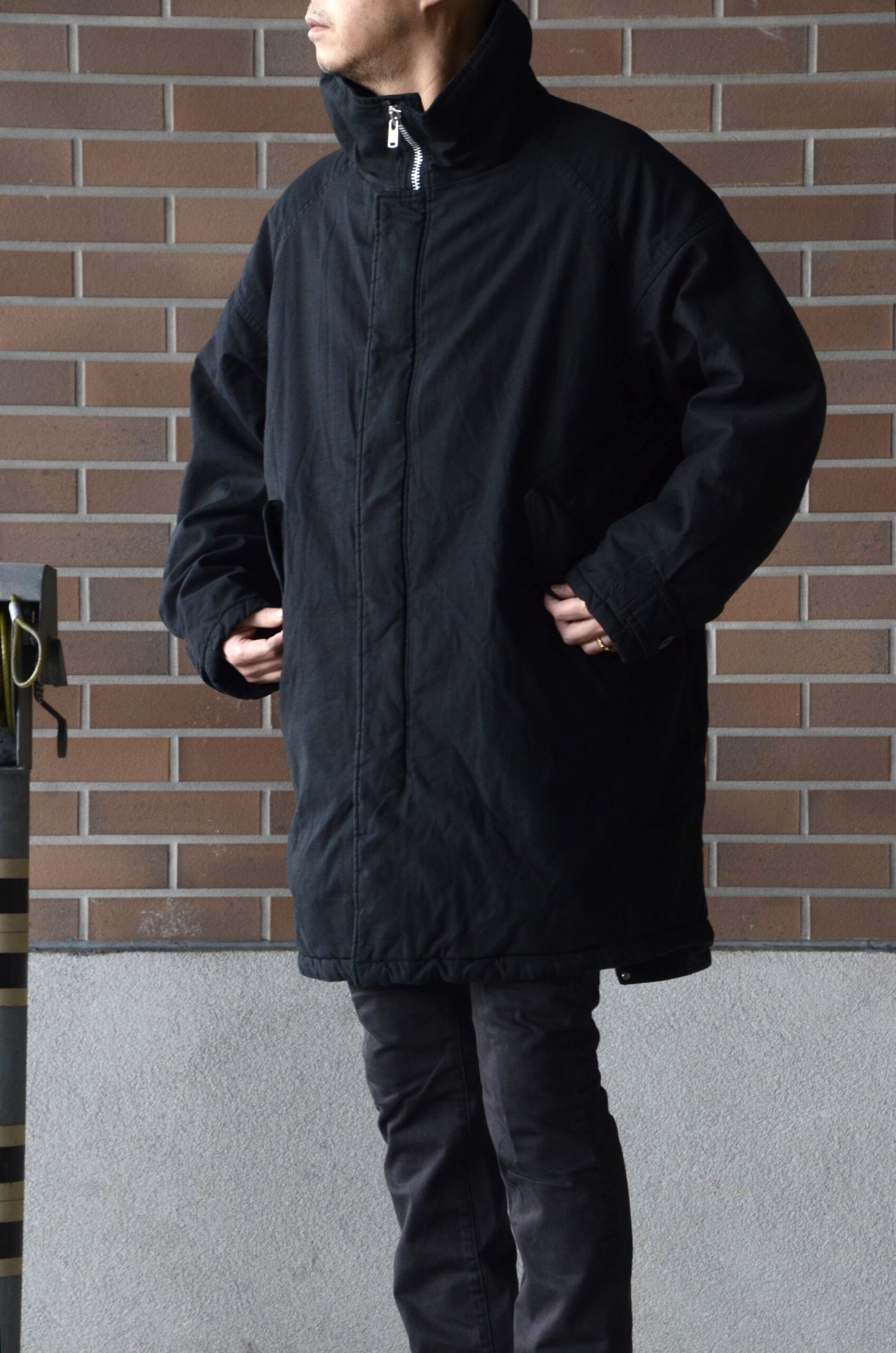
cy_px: 676
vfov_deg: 13.7
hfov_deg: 9.1
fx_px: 5626
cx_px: 448
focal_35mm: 150
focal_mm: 100
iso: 1000
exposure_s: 1/100
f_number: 8
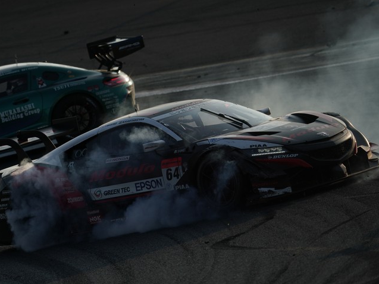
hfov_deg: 4.0
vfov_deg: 3.0
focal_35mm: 499
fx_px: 5464
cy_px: 142
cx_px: 168
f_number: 6.3
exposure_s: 1/1250
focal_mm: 459
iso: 200
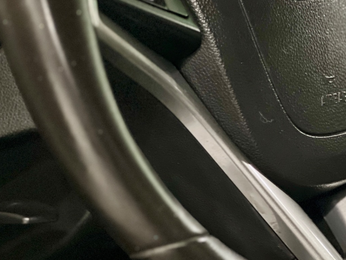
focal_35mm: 144
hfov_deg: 13.6
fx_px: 1439
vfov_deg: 10.3
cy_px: 97
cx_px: 304
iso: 1000
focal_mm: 9
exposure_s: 1/15
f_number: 2.8
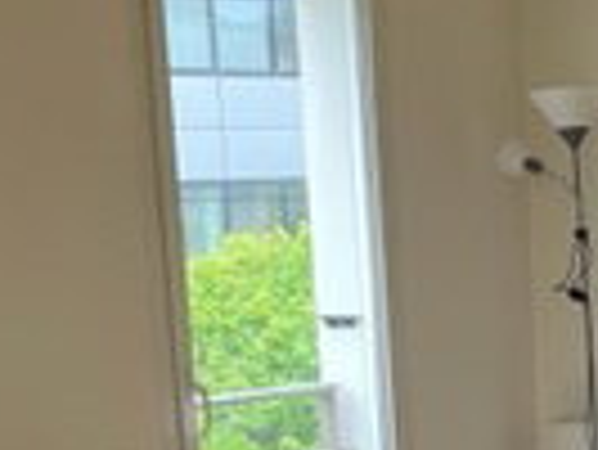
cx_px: 531
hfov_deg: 15.6
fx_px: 2161
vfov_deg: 11.4
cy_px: 675
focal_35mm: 125
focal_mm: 4.2
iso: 80
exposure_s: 1/50
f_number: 1.6
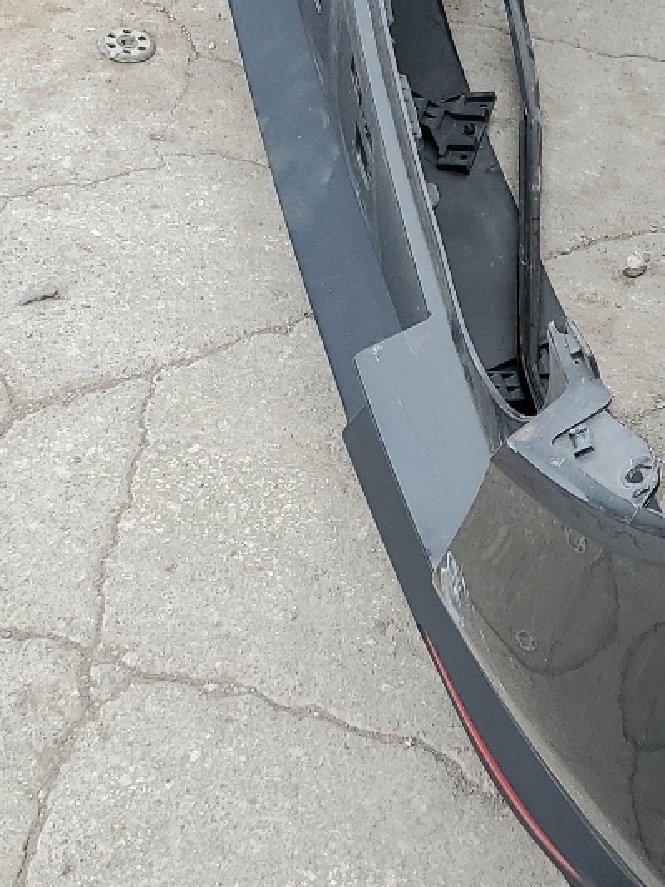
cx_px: 640
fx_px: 1997
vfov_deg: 24.9
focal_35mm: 78
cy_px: 331
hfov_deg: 18.5
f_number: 1.5
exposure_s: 1/556
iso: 50
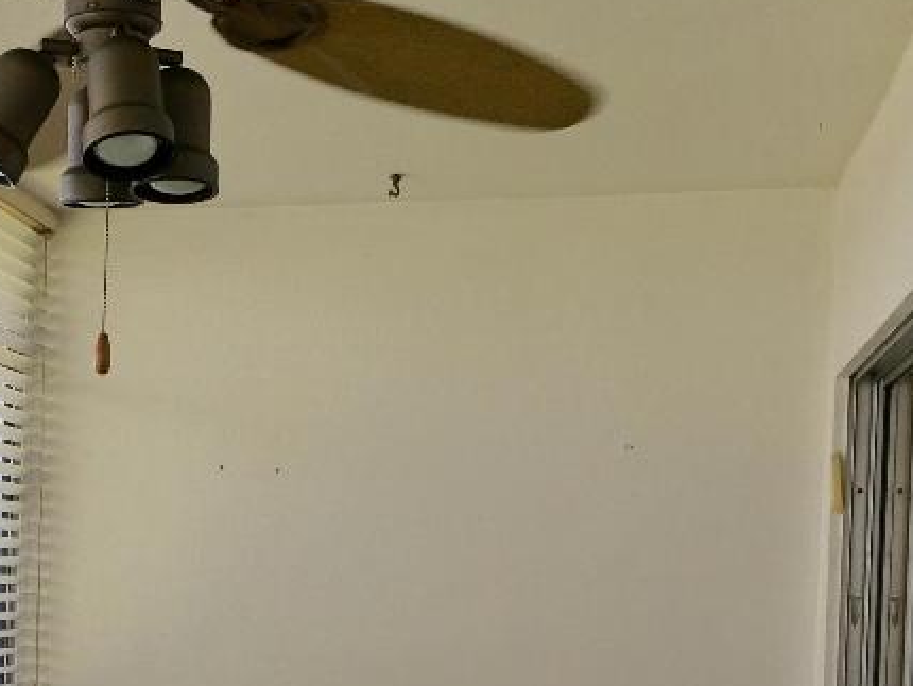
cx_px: 104
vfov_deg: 20.8
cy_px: 650
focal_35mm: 69
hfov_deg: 27.2
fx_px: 1821
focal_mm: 4.15
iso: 25
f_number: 2.2
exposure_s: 1/160
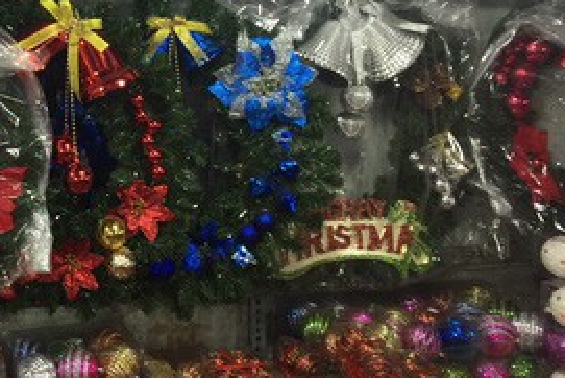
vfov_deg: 21.8
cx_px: 8
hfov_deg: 31.1
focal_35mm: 60
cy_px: -1
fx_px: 942
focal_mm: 4.15
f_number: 2.2
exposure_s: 1/50
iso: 40
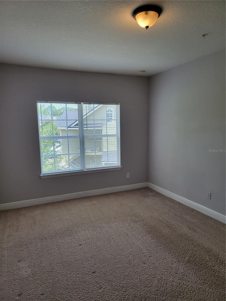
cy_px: 150
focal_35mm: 24
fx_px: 209
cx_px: 113
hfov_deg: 56.8
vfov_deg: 71.6
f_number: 1.8
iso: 64
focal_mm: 6.7
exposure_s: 1/120
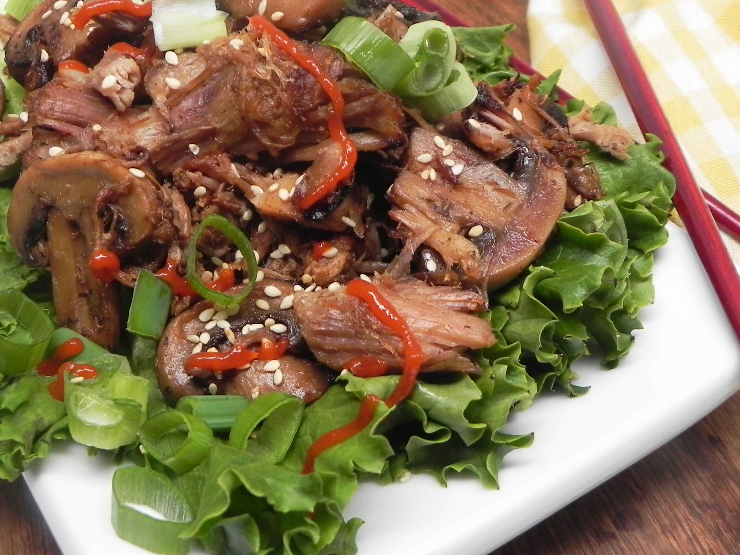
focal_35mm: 46
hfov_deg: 41.2
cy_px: 310
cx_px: 324
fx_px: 983
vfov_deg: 31.5
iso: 160
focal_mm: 5.2
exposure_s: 1/39.7
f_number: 2.8
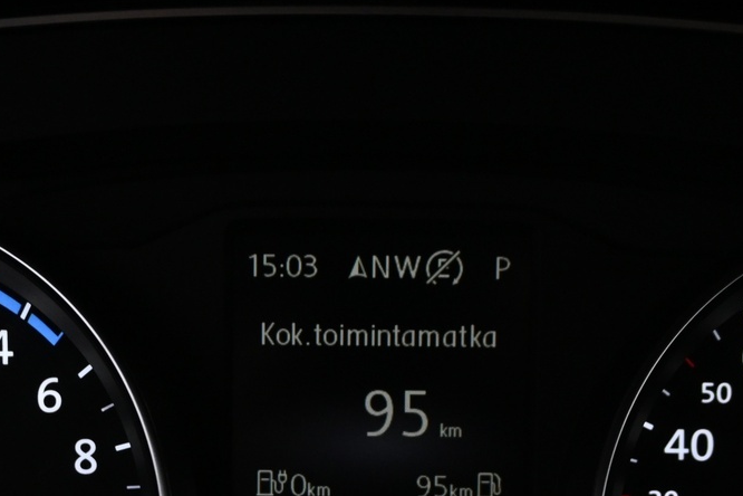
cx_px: 374
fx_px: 1544
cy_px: 480
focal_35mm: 75
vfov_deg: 17.8
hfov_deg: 27.1
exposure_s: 1/30
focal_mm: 20.5
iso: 1600
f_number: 3.8
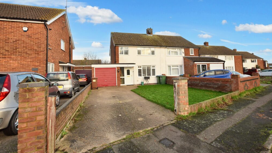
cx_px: 137
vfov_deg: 66.6
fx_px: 115
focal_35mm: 16
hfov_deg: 99.4
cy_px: 64
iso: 160
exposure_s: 1/125
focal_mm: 10
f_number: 5.6
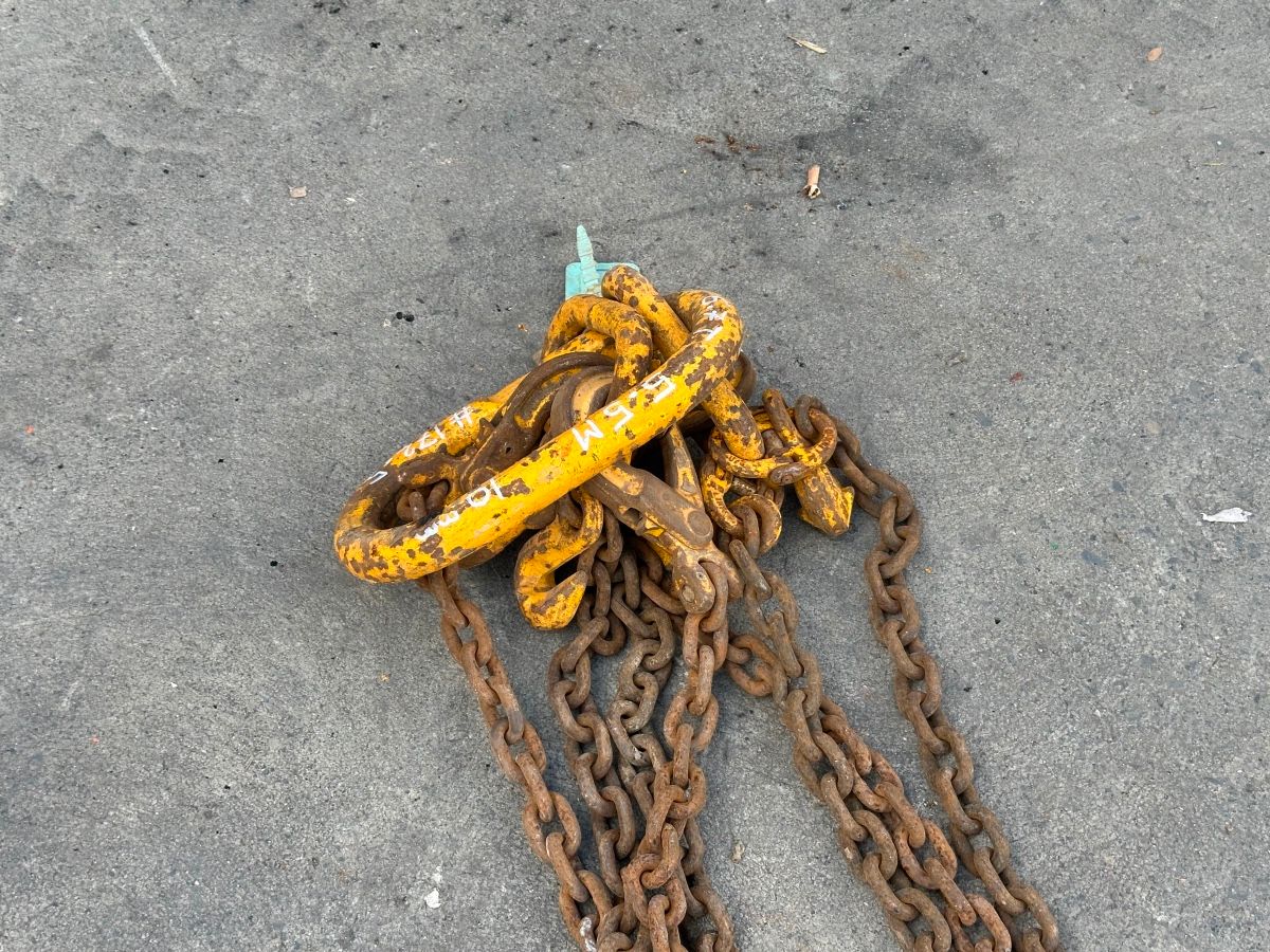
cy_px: 476
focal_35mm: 48
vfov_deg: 30.3
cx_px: 635
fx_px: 1761
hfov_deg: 39.7
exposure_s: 1/729
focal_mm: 6.86
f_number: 1.78
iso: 64
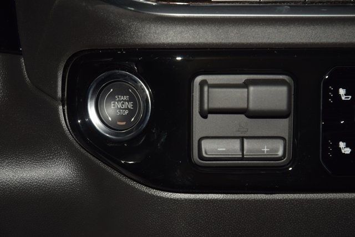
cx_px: 178
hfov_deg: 19.5
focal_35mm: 105
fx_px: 1036
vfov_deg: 13.0
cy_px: 118
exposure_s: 1/125
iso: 100
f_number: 8
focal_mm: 70
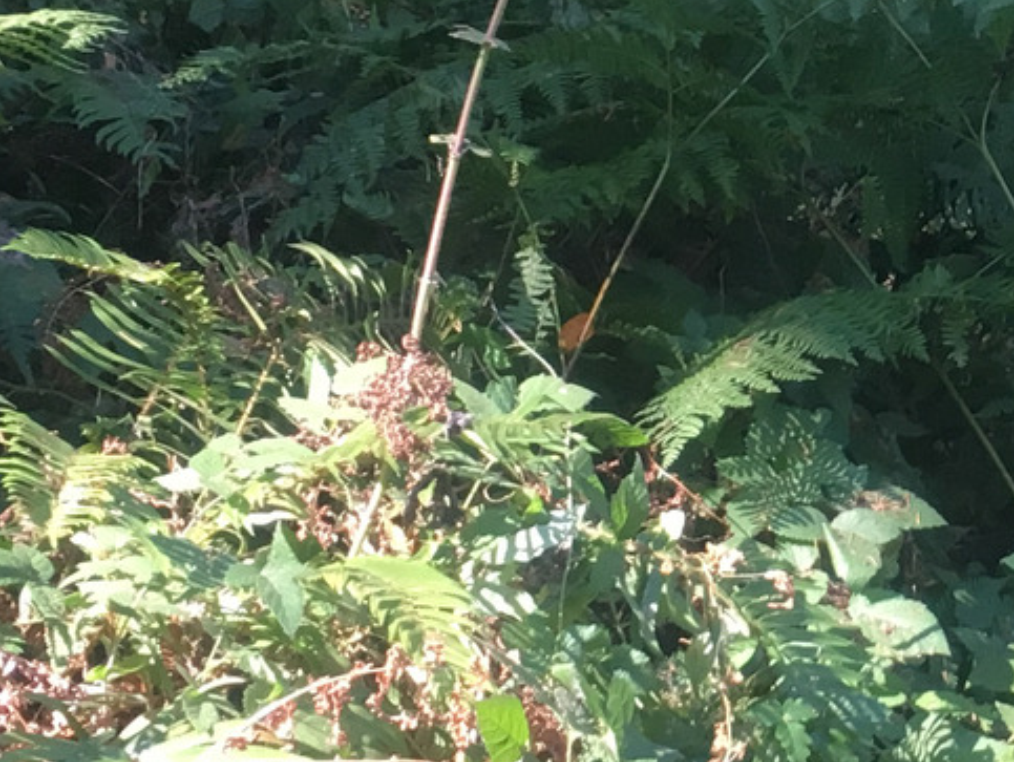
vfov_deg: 12.3
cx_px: 1308
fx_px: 3518
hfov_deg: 15.6
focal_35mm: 120
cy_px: 86
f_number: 2.2
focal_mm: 4.15
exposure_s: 1/30
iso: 50
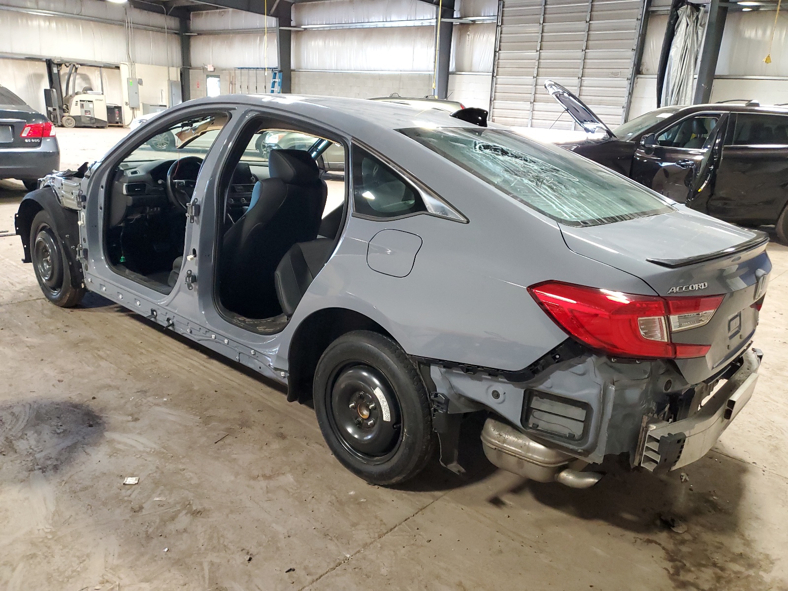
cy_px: 296
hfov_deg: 67.3
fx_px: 592
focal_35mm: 26
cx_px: 394
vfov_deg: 53.1
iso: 321
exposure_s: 1/60.2
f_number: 1.5
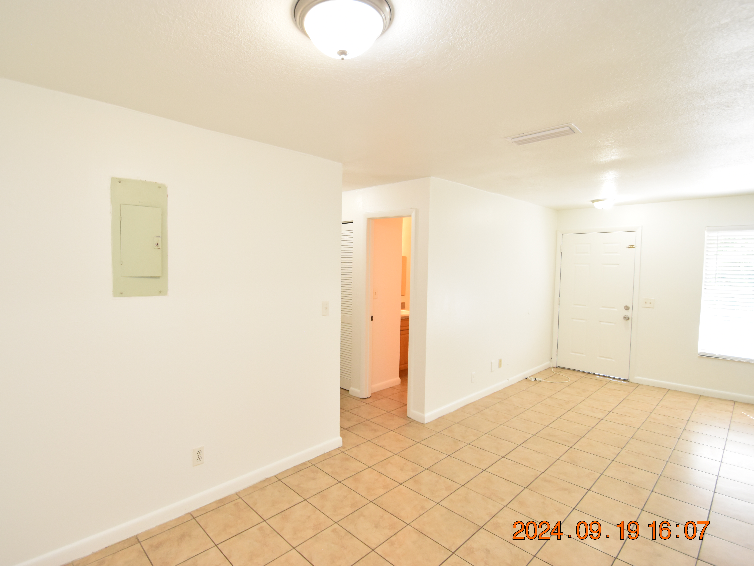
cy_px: 279
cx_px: 349
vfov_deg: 74.7
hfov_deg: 90.9
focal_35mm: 17
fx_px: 370
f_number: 4
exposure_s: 1/60
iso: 800
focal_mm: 10
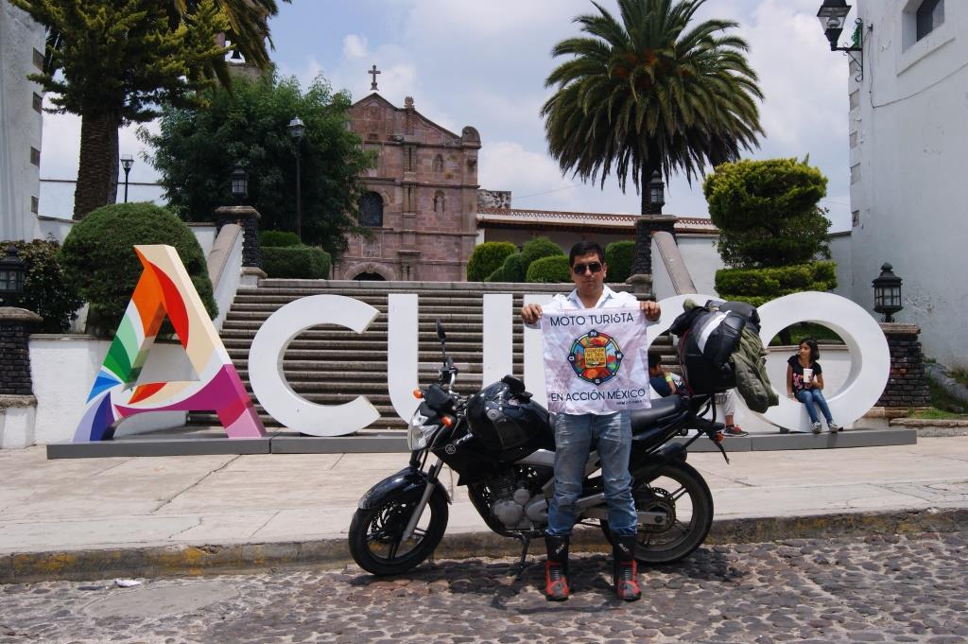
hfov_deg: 46.4
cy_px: 322
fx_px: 1128
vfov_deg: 31.8
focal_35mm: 42
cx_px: 484
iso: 100
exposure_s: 1/160
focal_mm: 28
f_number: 11
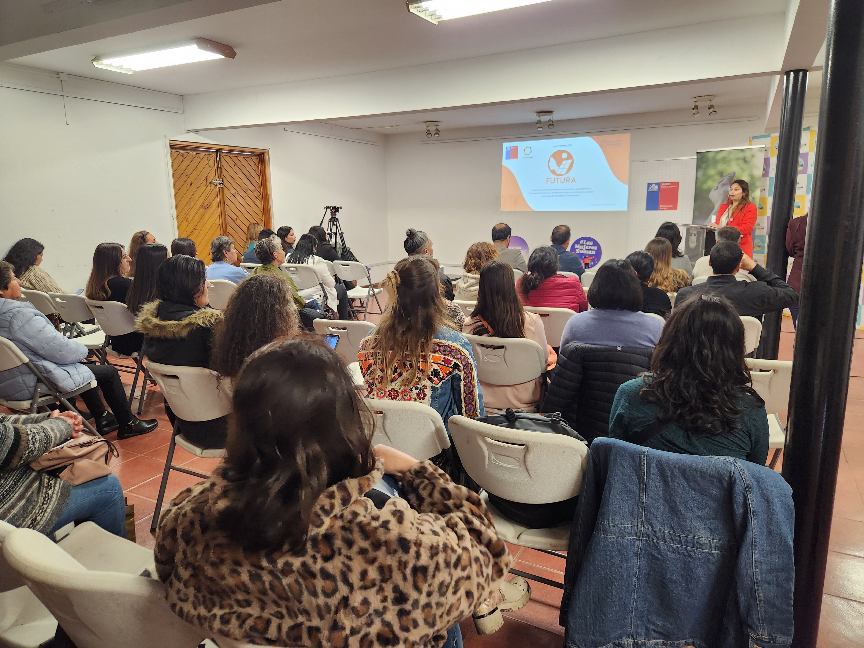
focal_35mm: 23
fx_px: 574
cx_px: 432
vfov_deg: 58.9
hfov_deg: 73.9
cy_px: 324
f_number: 1.8
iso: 320
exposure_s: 1/120
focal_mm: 5.4
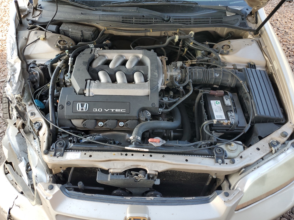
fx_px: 221
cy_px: 110
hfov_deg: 67.3
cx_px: 147
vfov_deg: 53.1
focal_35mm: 26
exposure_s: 1/227
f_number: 1.5
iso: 50
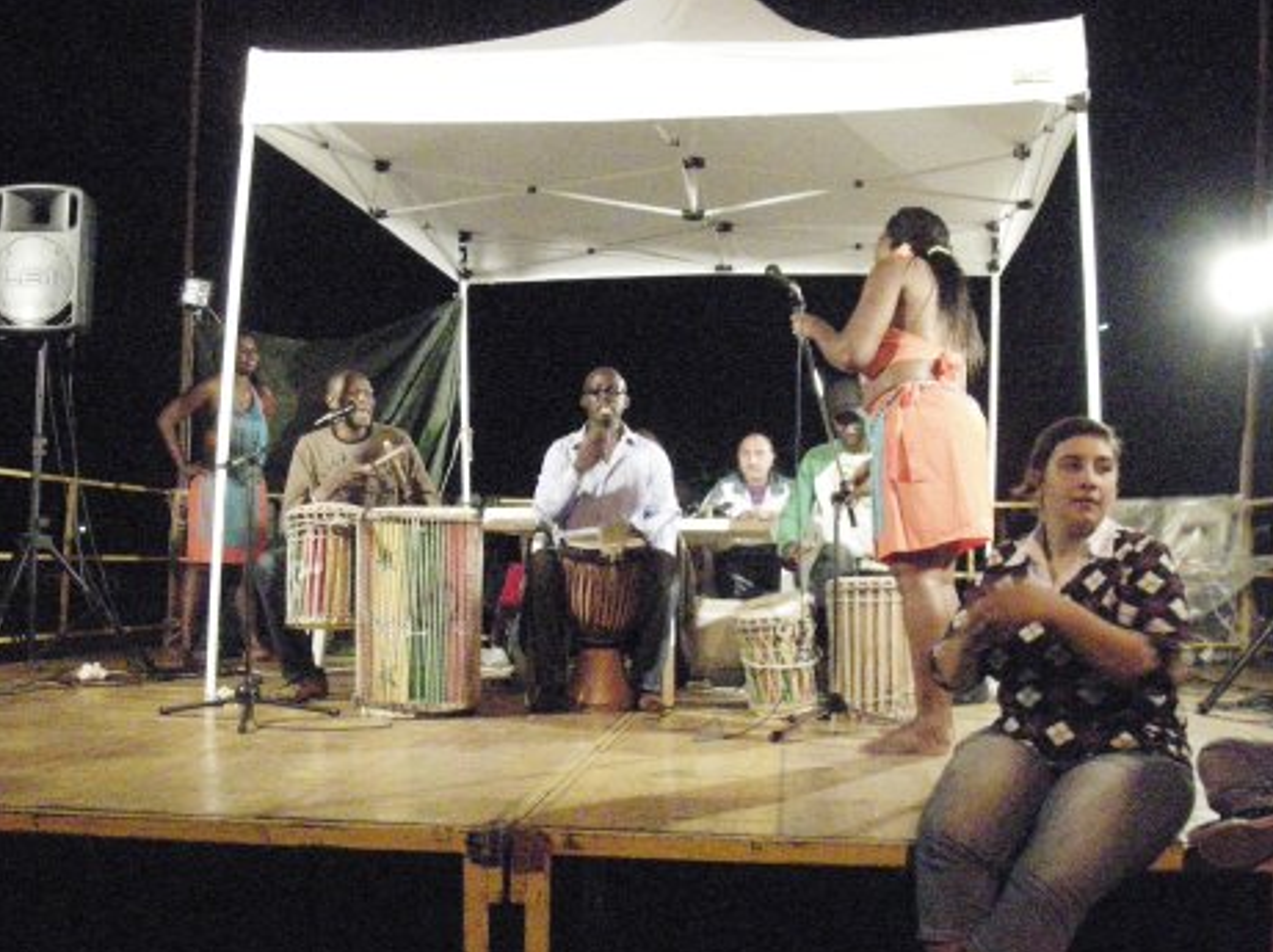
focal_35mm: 38
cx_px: 641
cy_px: 470
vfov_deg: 37.7
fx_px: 1396
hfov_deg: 49.0
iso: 1600
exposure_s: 1/31.1
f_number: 2.8
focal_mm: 5.7
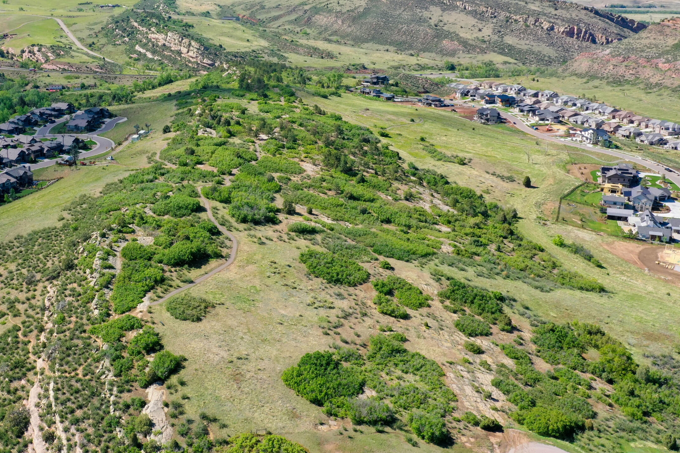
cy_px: 170
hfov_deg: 49.0
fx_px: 737
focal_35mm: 39
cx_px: 245
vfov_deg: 34.0
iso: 100
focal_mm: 10.26
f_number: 5.6
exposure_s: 1/400
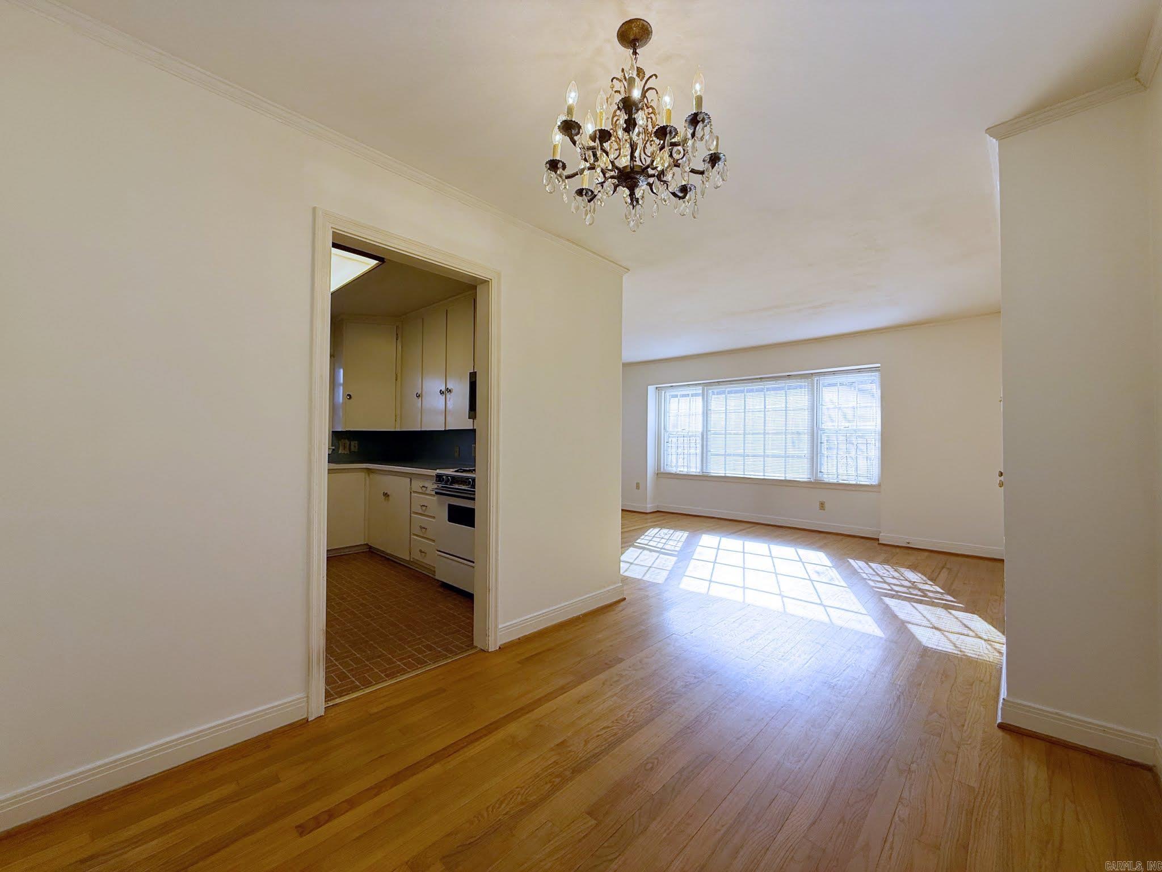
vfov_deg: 85.7
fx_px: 470
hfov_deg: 102.1
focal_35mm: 14
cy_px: 436
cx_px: 581
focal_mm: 2.22
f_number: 2.2
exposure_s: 1/286
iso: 64
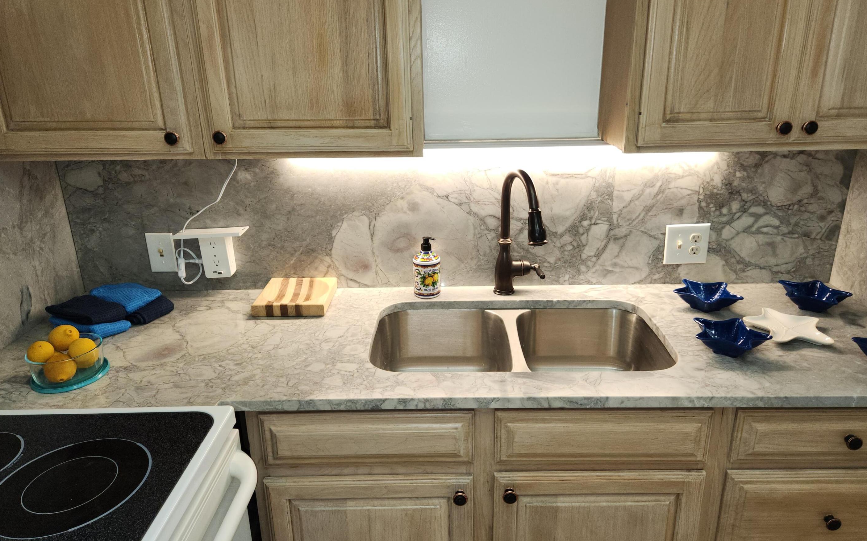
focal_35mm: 25
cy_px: 248
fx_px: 591
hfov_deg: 72.5
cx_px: 443
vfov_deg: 49.2
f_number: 1.8
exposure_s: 1/60
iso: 50
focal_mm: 5.4
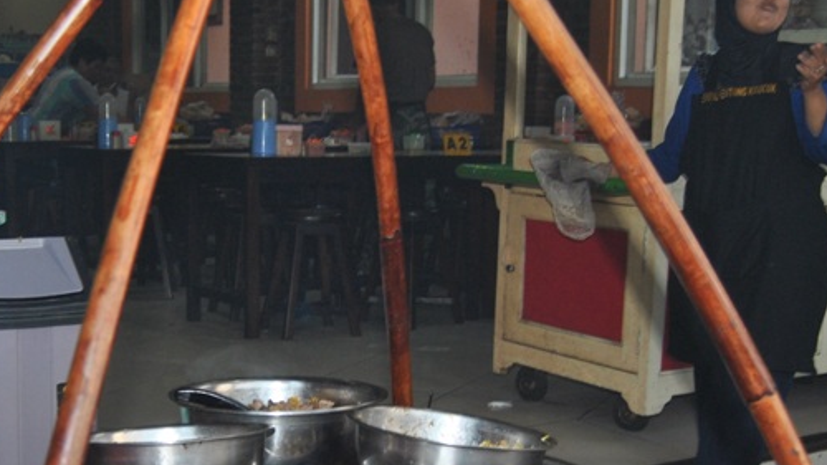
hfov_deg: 35.8
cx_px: 294
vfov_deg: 20.6
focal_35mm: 58
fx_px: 1272
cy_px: 345
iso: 200
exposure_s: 1/60
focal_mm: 18
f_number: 3.5
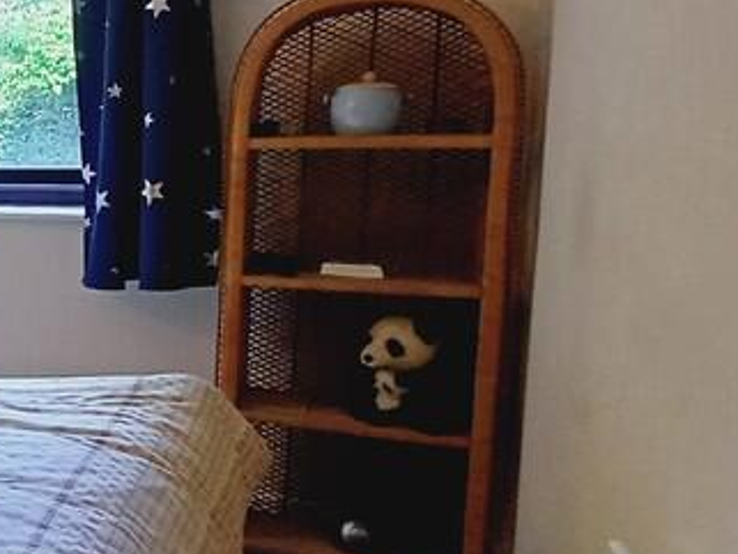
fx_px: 1088
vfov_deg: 28.6
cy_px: 253
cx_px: -437
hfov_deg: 25.3
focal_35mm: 51
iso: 125
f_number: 2.2
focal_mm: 1.64
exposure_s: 1/50
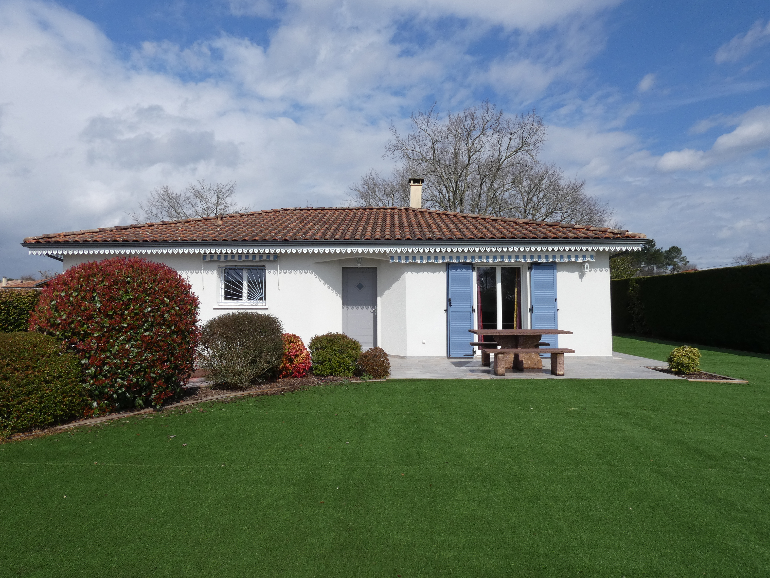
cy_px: 277
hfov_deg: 79.0
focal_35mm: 21
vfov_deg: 63.4
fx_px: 467
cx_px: 376
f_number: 4.5
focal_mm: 3.6
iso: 80
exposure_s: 1/1000
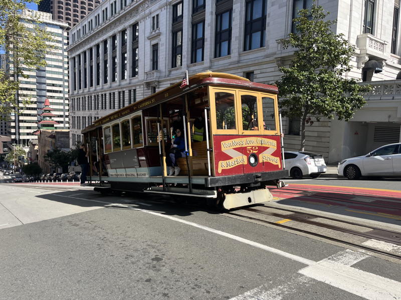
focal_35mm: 26
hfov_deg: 67.3
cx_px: 200
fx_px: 301
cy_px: 150
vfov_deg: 53.1
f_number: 1.6
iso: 50
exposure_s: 1/2309
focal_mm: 5.1
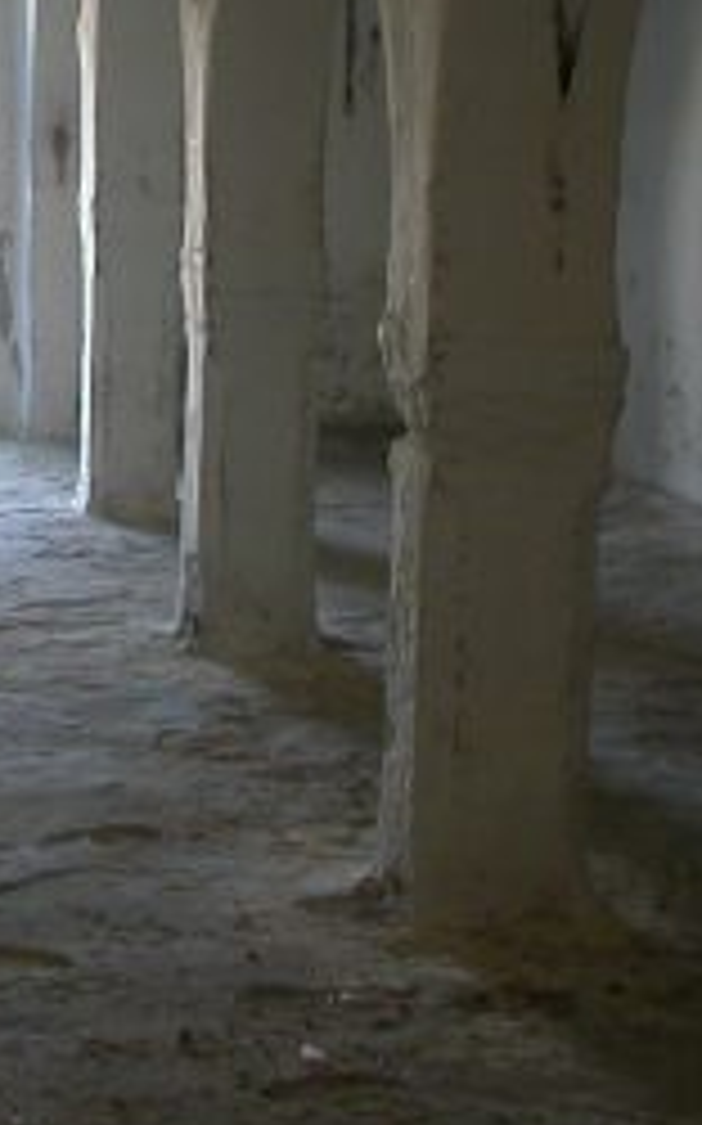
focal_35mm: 129
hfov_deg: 10.0
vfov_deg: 16.2
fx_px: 3953
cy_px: 374
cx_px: -126
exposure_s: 1/24.1
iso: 100
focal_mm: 7.85
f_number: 2.6
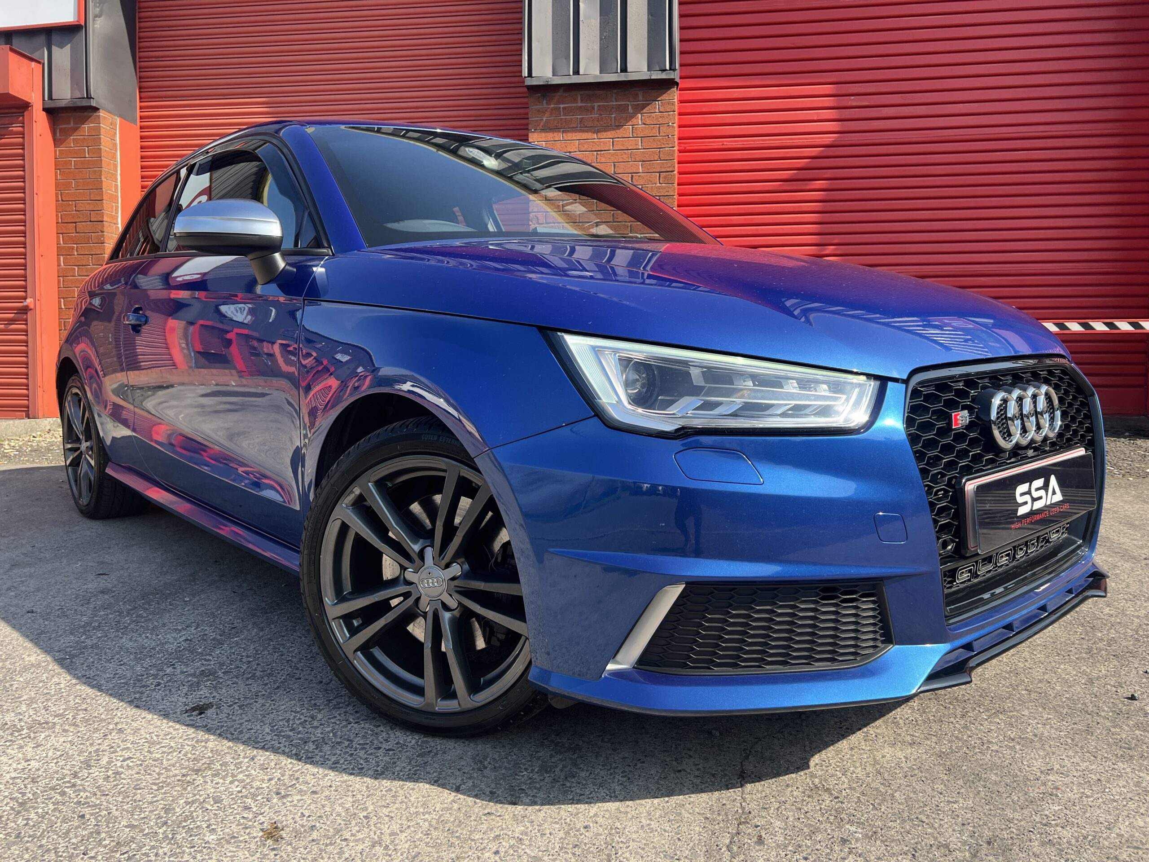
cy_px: 431
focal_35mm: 26
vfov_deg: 53.1
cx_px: 574
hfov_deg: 67.3
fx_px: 863
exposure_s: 1/1100
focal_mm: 5.7
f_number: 1.5
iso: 50
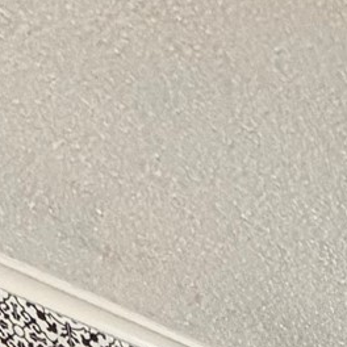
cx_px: 668
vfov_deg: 9.9
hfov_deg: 15.7
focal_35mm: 90
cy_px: 1186
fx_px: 1021
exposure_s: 1/60
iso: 250
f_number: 2.2
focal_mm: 2.22
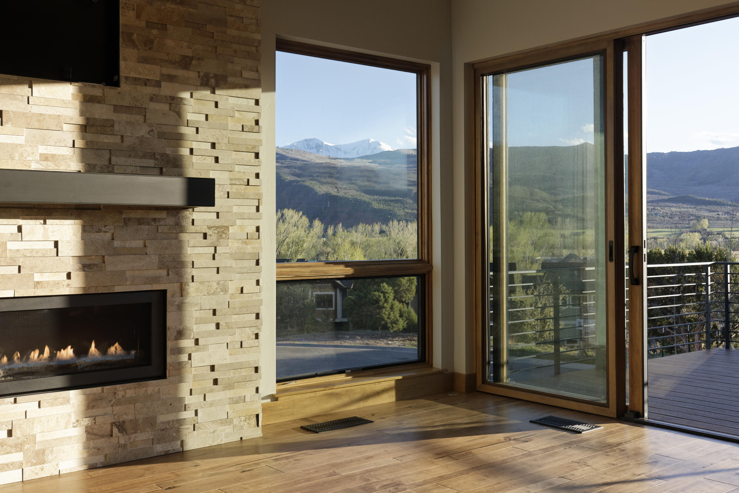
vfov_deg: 37.9
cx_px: 370
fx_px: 719
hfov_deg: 54.4
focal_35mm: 35
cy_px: 246
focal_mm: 35
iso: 640
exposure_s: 1/640
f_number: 7.1
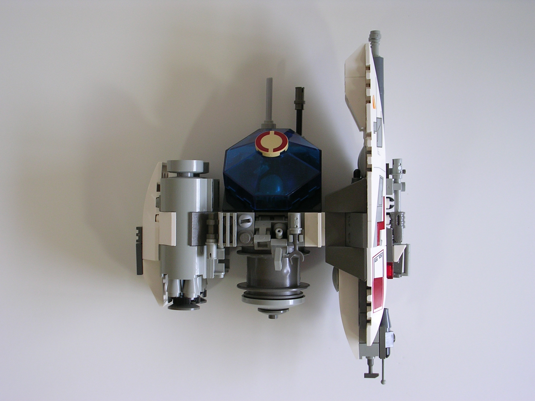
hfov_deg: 34.3
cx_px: 268
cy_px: 200
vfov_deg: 26.1
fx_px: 865
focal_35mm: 56
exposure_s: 1/49.6
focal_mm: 8.5
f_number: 3.3
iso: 50
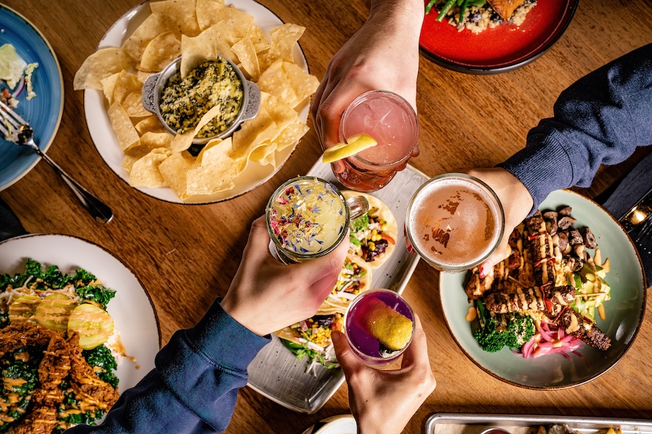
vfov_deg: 27.0
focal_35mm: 50
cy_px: 217
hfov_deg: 39.6
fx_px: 905
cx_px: 326
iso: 500
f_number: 8
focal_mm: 50
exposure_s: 1/250
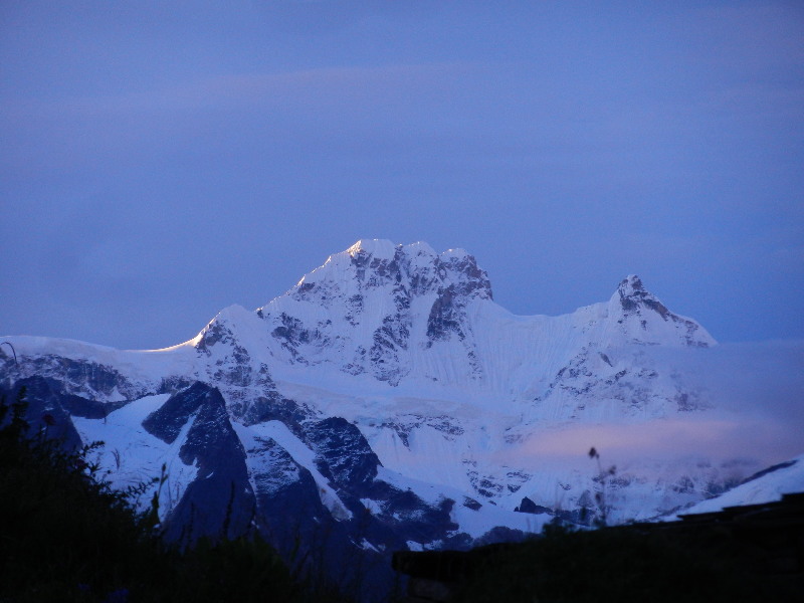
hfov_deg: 6.8
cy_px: 302
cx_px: 402
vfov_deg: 5.1
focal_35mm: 292
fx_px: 6782
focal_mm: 52.6
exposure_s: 1/100
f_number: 5.3
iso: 280
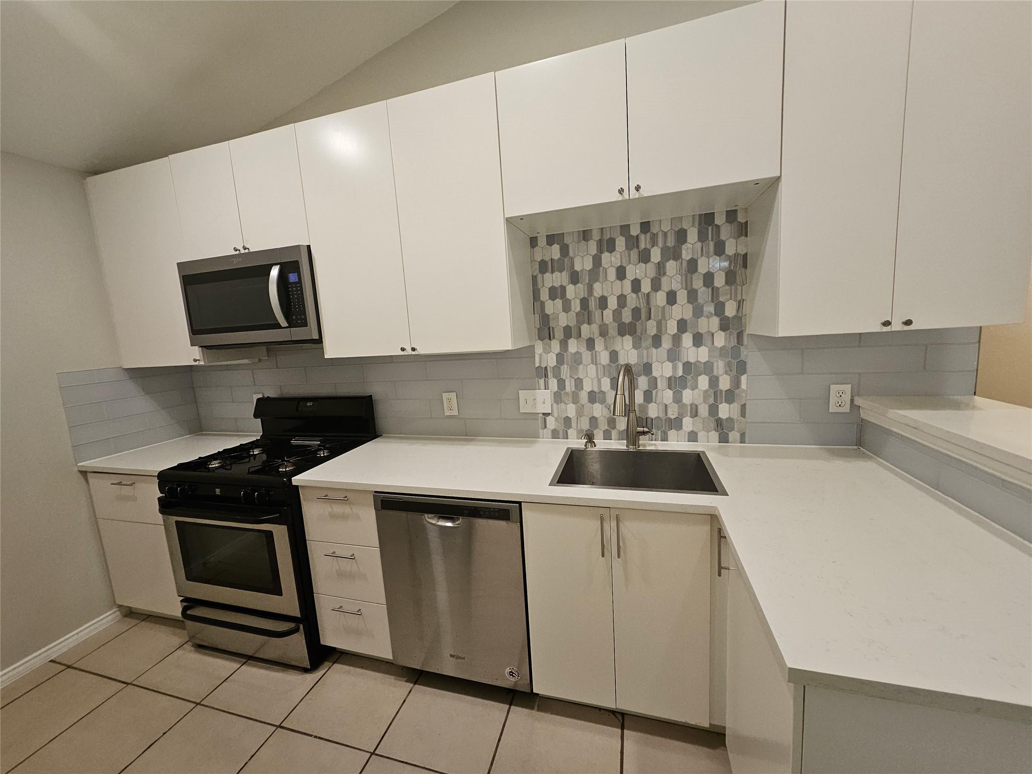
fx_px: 388
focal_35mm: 13
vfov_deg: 89.9
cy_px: 387
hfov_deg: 106.2
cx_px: 516
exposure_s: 1/60
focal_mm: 1.74
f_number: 2.2
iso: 200
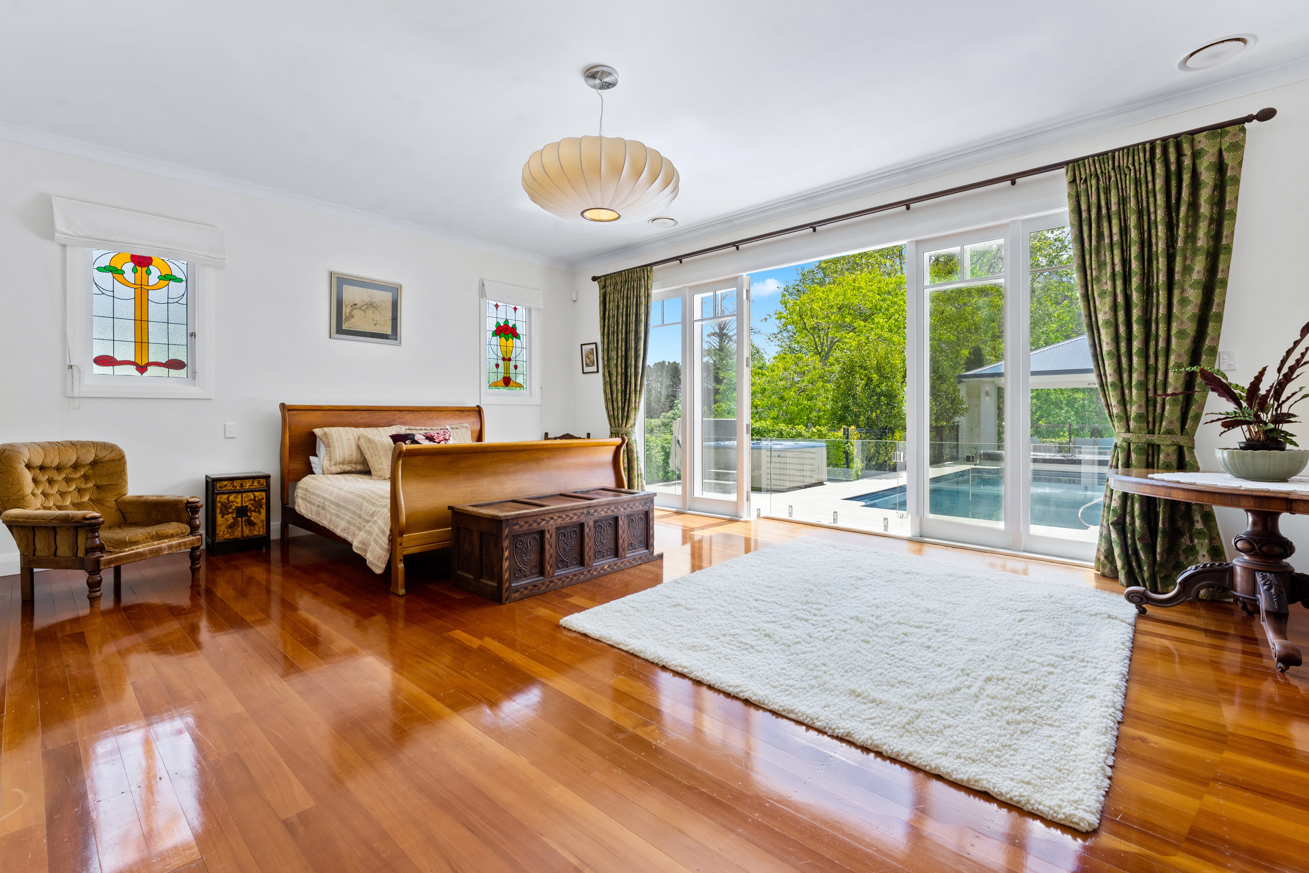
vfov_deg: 74.4
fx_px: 574
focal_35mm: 16
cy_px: 436
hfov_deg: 97.5
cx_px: 654
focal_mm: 15.8
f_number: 10
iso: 400
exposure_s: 1/60
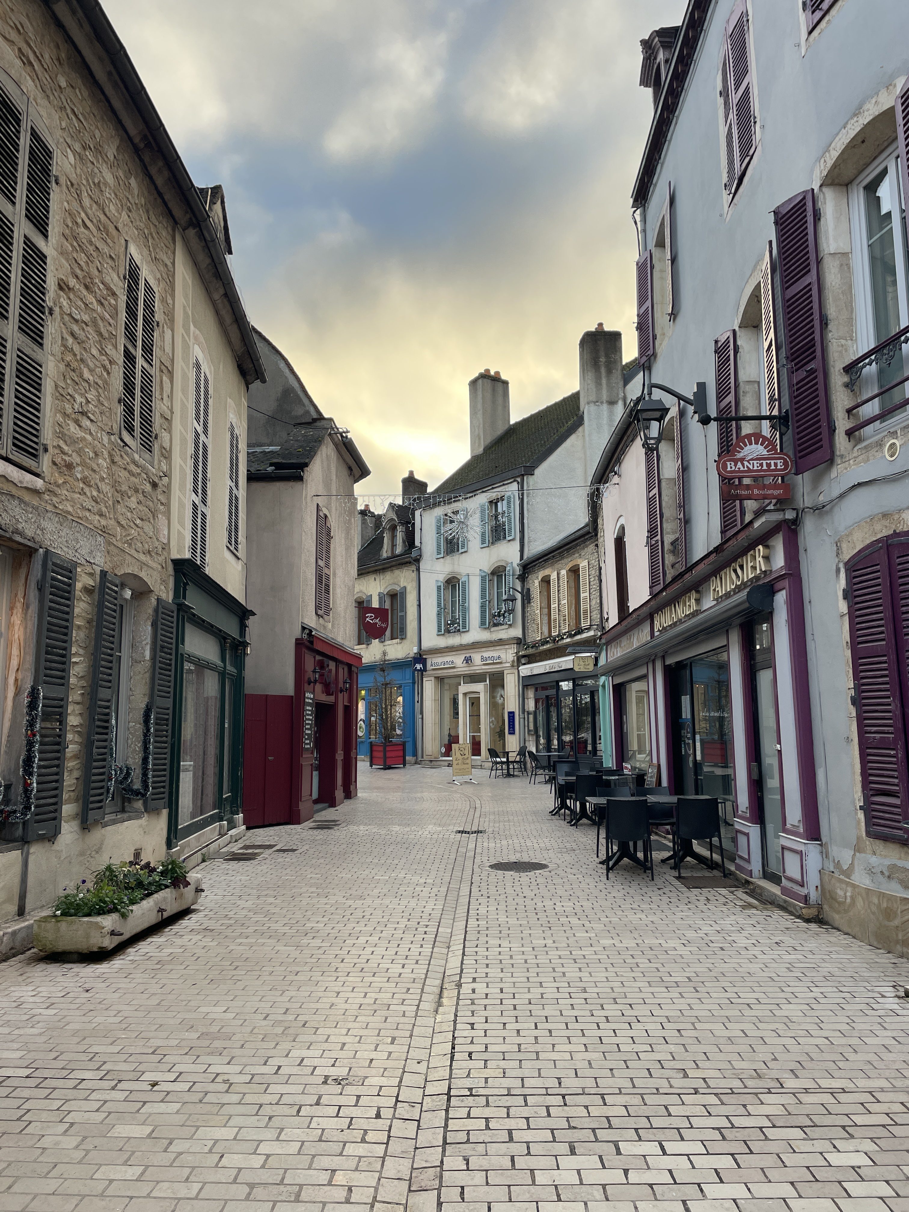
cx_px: 454
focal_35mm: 26
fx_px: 910
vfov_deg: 67.3
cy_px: 606
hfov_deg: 53.1
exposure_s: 1/351
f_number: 1.6
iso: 32
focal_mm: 4.2
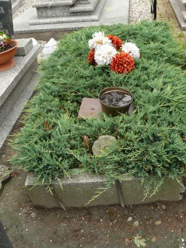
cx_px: 100
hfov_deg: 35.9
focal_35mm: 40
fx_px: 287
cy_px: 108
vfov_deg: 46.7
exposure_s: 1/100
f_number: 3.6
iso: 100
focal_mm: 7.4
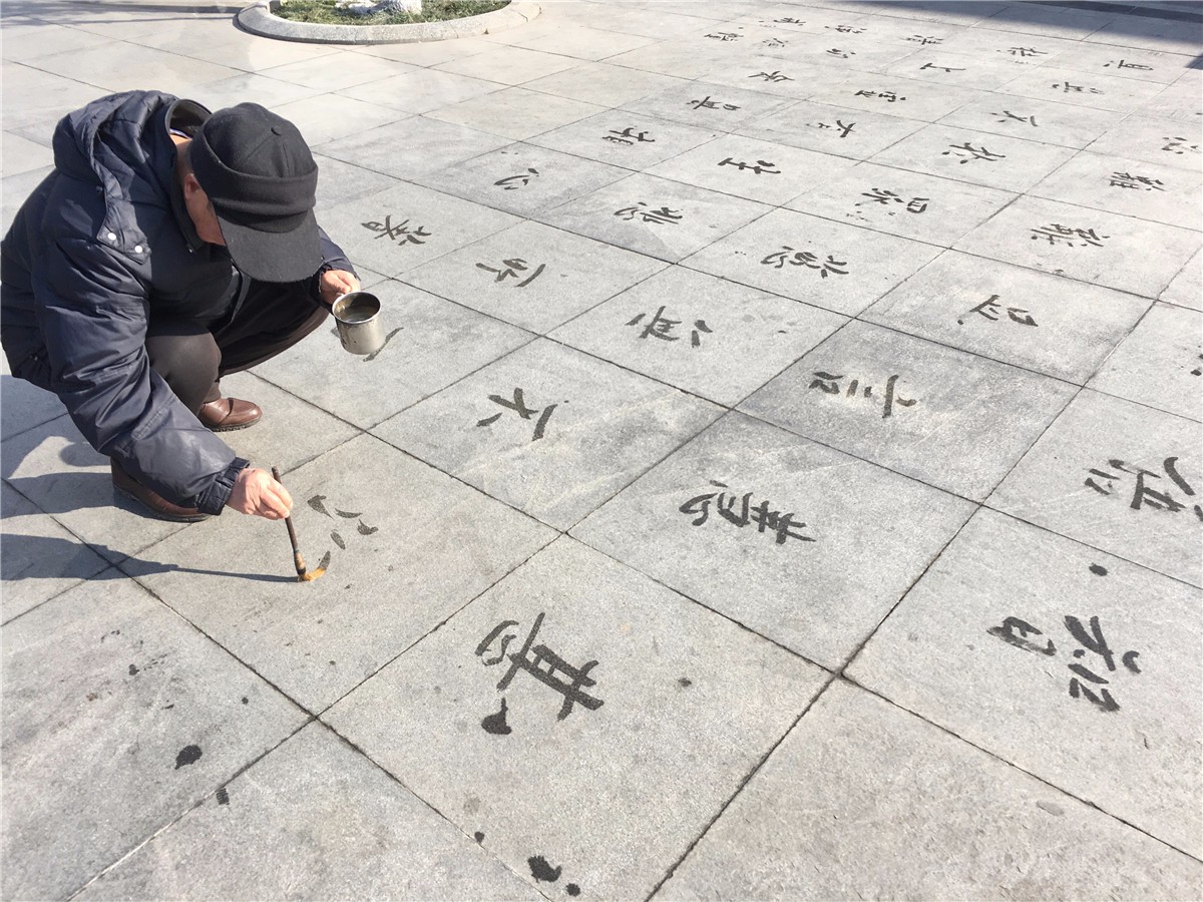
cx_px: 602
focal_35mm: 29
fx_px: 1008
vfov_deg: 48.2
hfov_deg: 61.7
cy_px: 451
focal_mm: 4.15
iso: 25
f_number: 2.2
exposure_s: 1/466
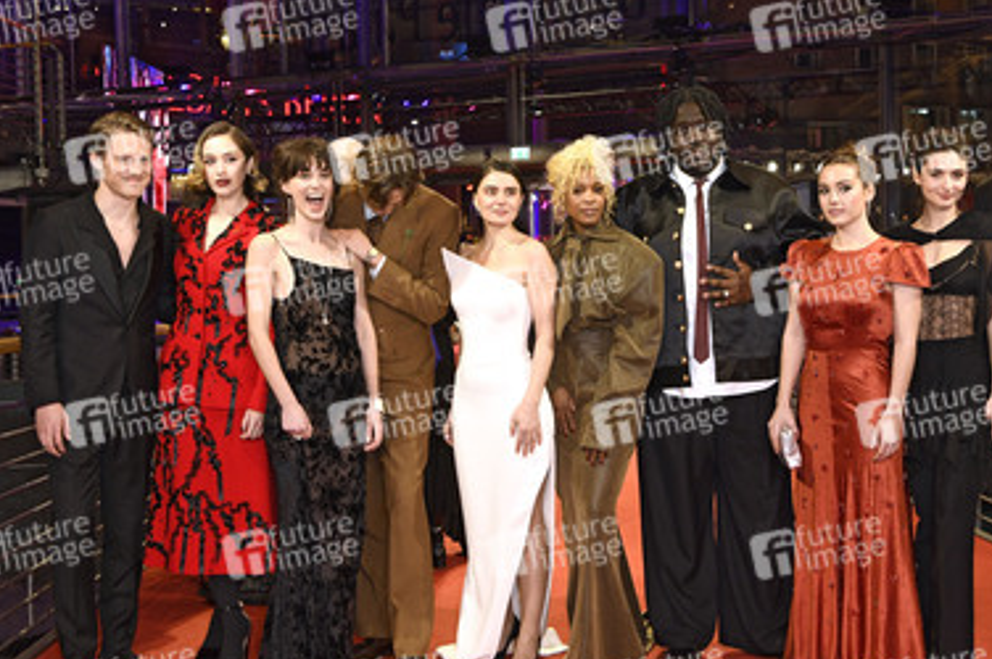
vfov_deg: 28.0
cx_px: 590
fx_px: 1321
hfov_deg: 41.0
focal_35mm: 48
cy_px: 351
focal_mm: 40
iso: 1250
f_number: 5
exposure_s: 1/125
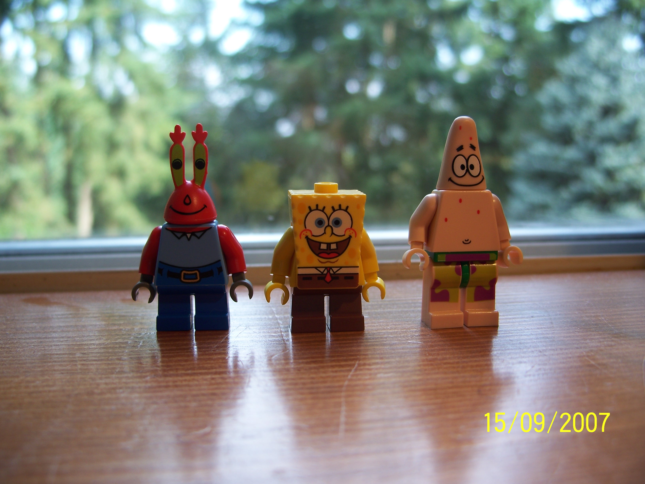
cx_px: 322
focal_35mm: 37
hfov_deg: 50.1
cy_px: 242
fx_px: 689
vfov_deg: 38.7
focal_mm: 7.8
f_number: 2.8
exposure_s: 1/80
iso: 64
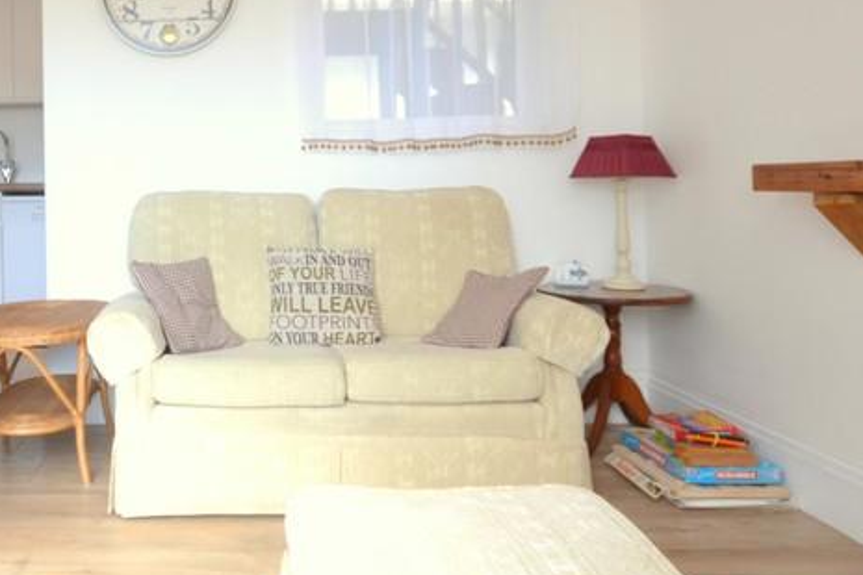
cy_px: 165
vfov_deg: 39.2
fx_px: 791
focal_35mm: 33
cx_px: 165
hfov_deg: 53.2
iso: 400
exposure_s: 1/100
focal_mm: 10
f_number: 5
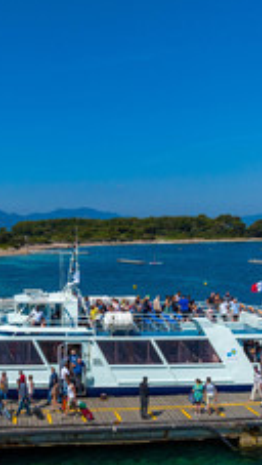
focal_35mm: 43
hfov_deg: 27.1
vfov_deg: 47.3
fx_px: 530
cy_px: 225
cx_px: 41
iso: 200
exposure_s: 1/1250
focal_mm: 12.3
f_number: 7.1
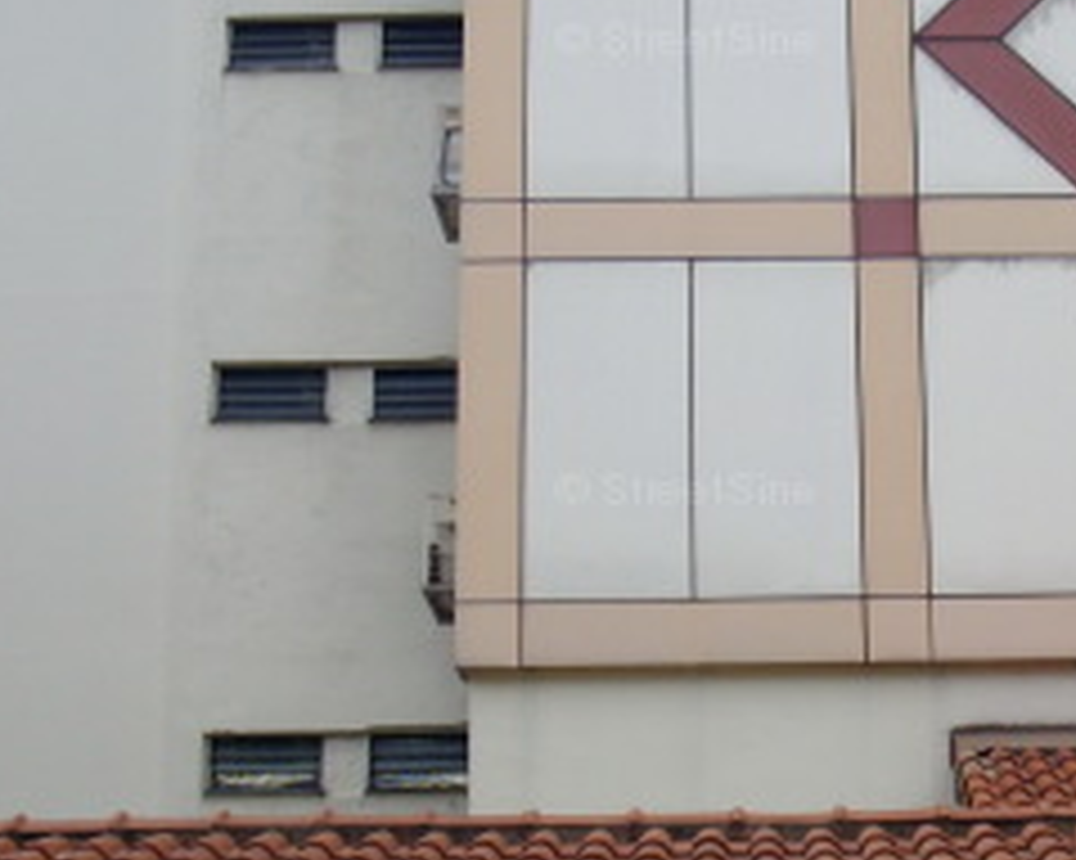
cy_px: 495
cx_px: 891
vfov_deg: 18.5
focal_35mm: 83
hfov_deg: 22.6
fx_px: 2642
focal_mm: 6.2
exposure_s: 1/160
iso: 80
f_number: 5.6
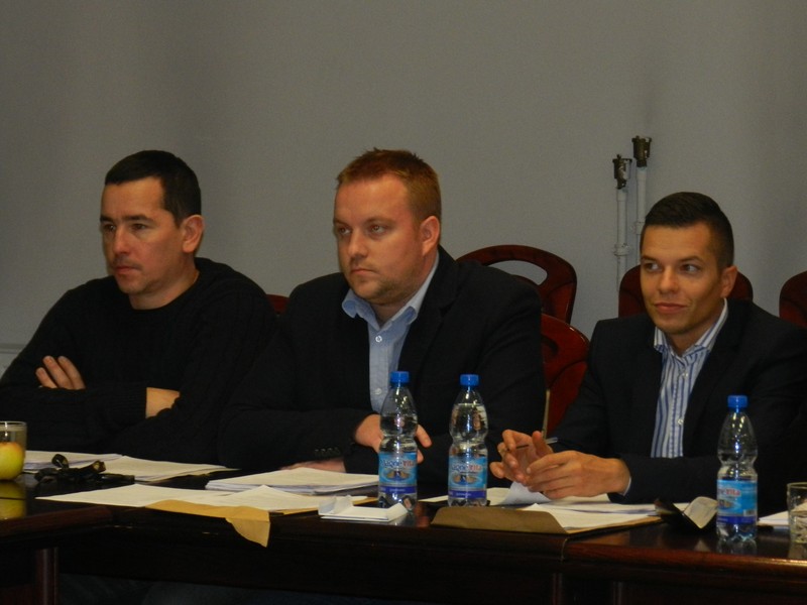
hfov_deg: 9.2
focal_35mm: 215
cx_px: 404
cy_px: 302
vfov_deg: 6.9
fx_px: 5012
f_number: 5.6
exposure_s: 1/50
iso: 800
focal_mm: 38.2
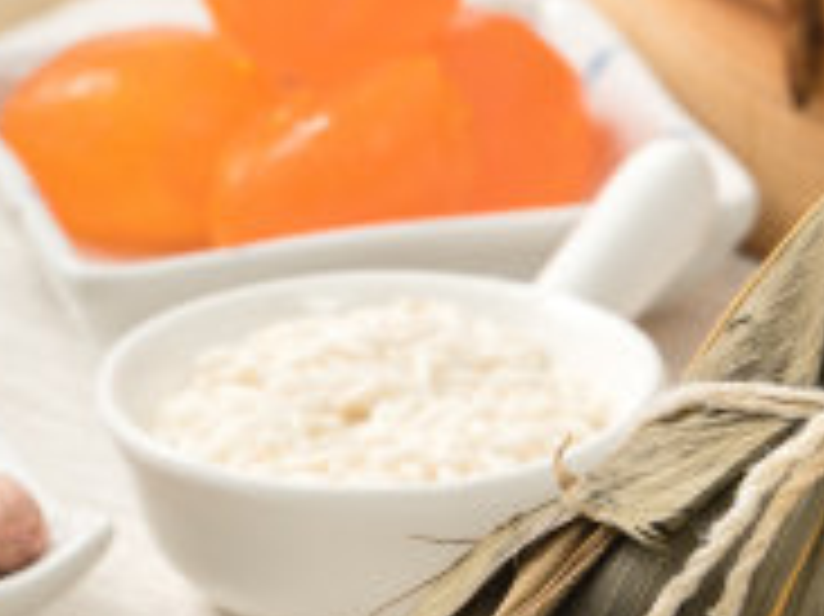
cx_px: 590
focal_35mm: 965
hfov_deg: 2.1
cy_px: 337
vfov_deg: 1.5
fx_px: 22956
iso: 100
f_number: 13
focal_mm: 300
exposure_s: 1/125
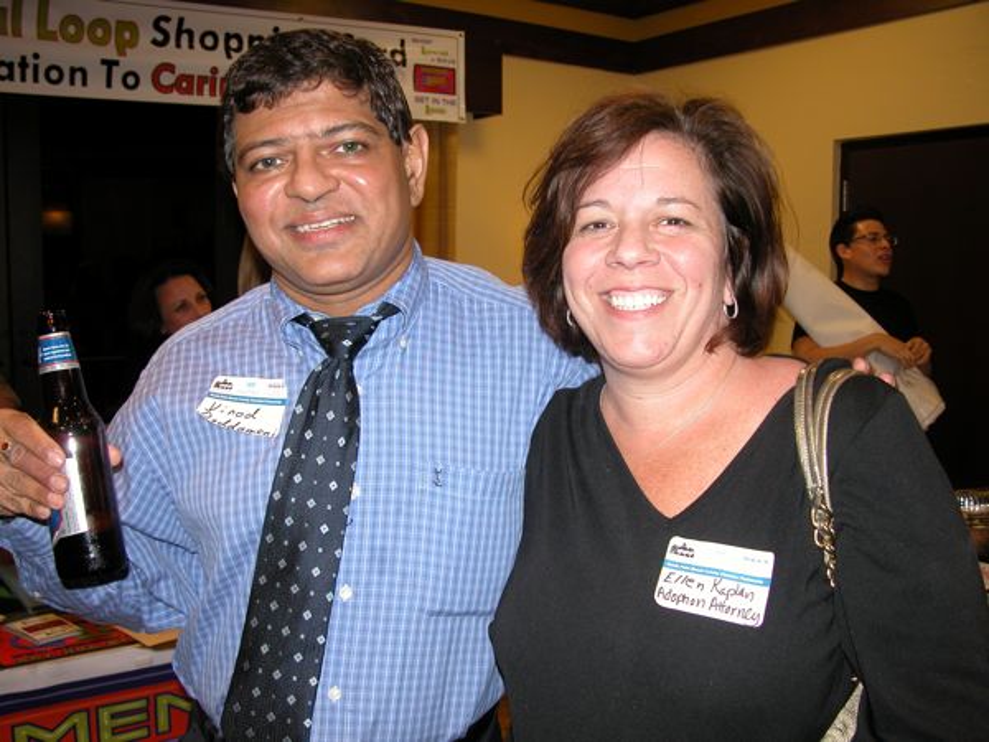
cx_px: 494
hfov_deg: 52.6
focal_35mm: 35
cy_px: 371
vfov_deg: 40.7
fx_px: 1000
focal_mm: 8.9
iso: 100
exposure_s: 1/60
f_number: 2.8
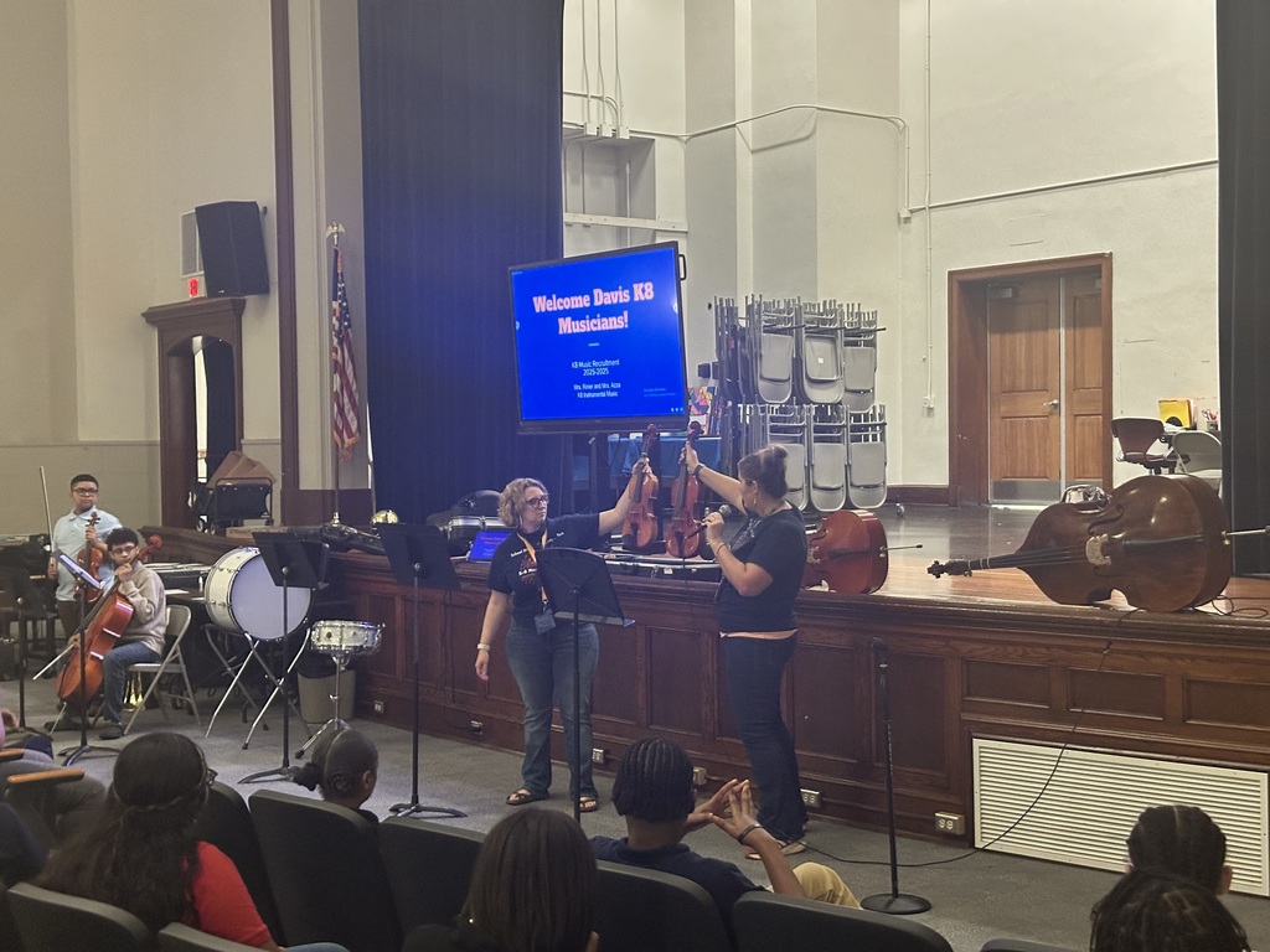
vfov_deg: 30.3
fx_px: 1761
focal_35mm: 48
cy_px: 476
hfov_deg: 39.7
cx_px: 635
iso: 640
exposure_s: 1/30
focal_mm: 6.86
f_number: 1.78
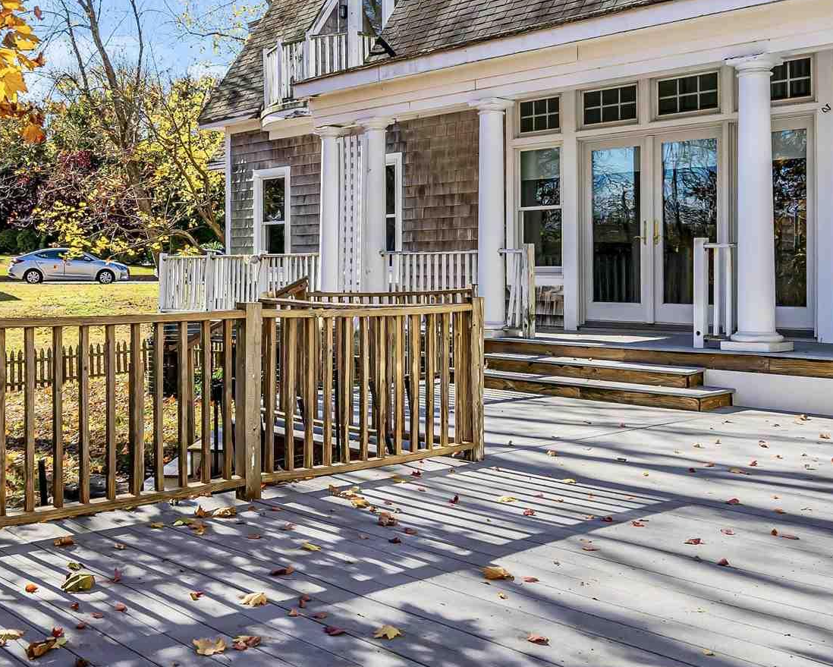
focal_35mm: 42
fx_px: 1036
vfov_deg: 35.5
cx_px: 369
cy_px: 260
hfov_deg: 43.7
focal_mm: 16
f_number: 8
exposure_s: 1/400
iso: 200
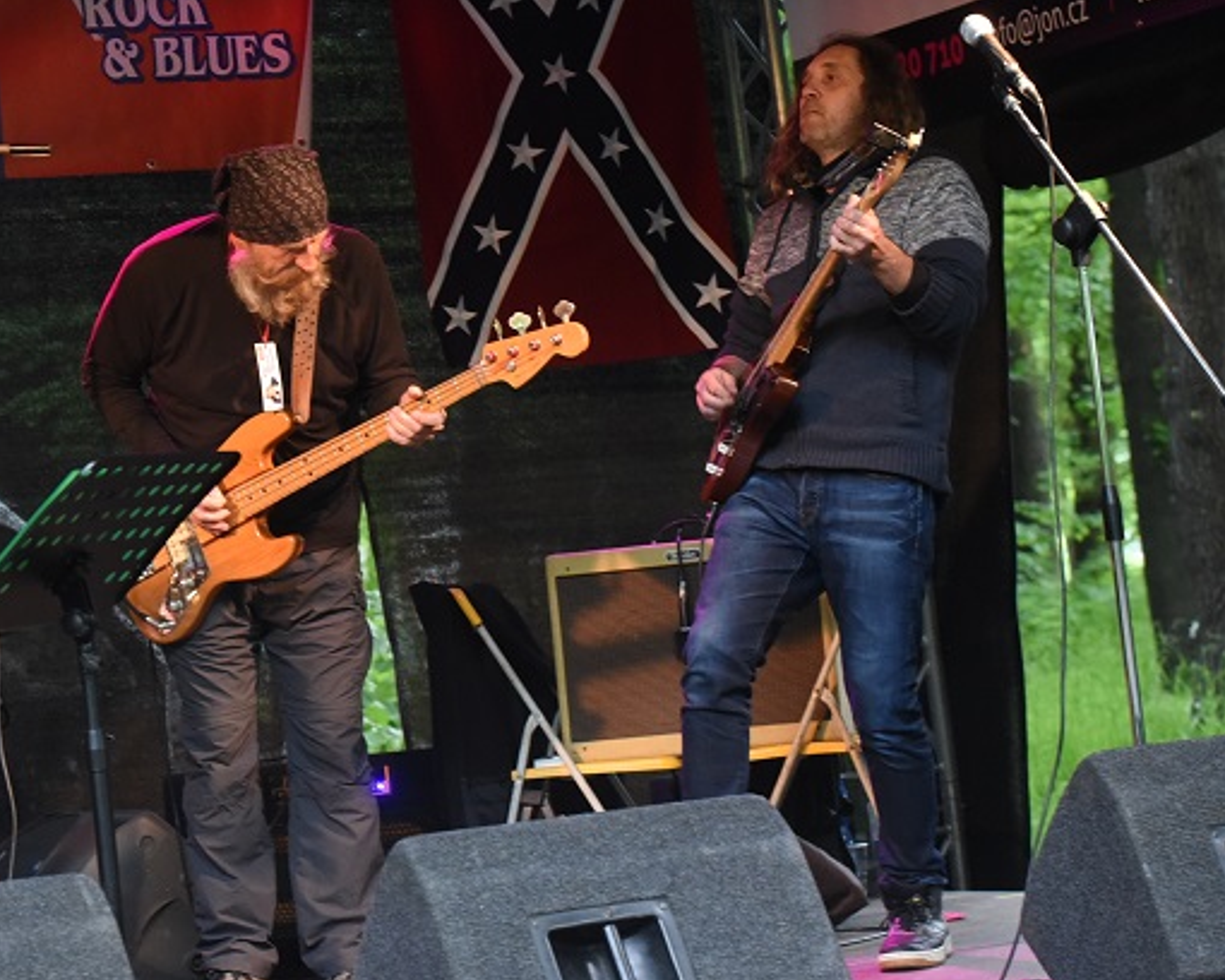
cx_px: 269
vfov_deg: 14.9
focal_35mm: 103
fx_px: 3734
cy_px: 363
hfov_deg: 18.5
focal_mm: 70
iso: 5000
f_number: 5.6
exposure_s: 1/160
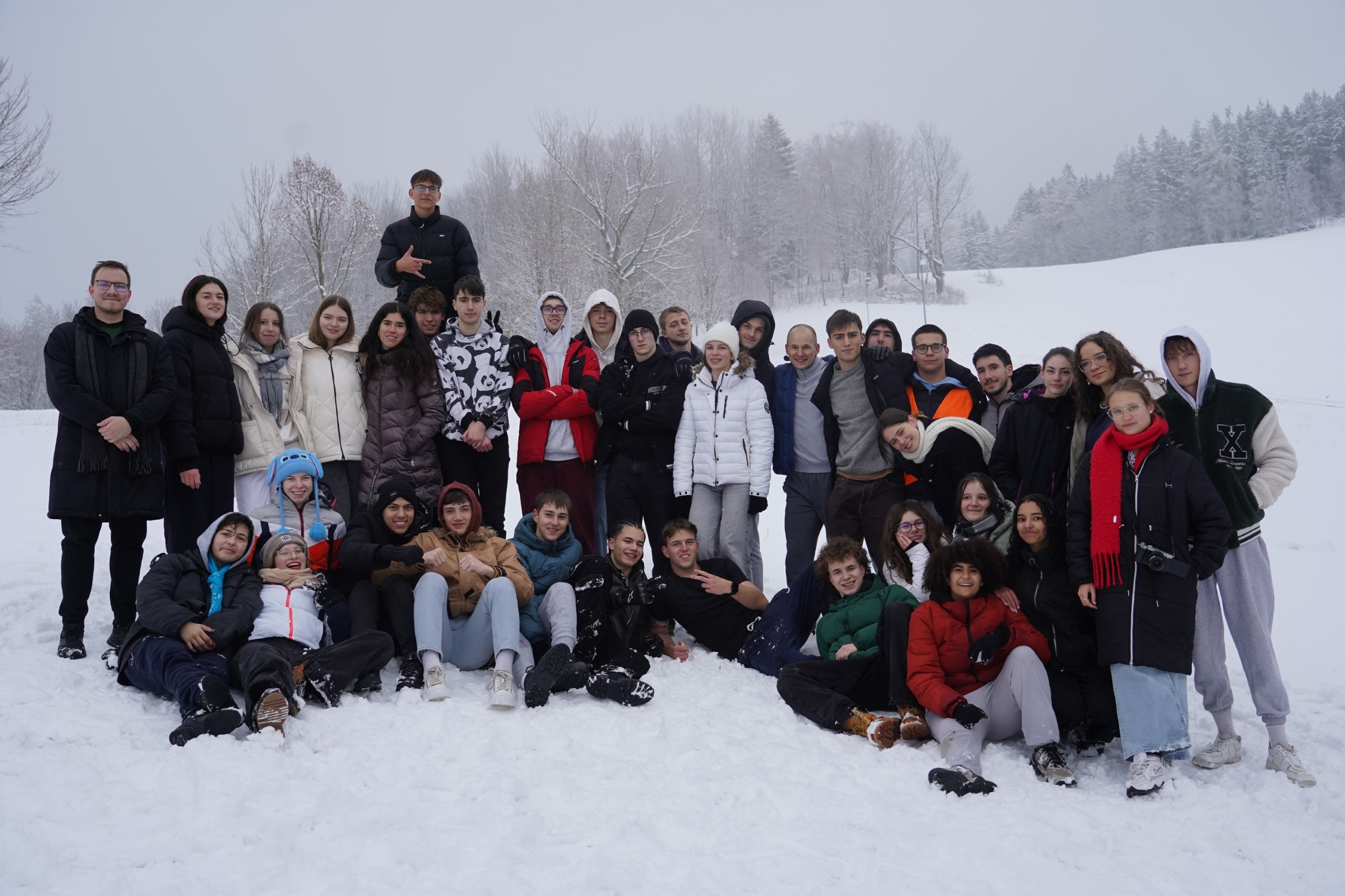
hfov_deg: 53.1
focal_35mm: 36
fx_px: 1345
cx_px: 672
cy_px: 448
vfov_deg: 36.9
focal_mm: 36
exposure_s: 1/1000
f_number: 4
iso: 400
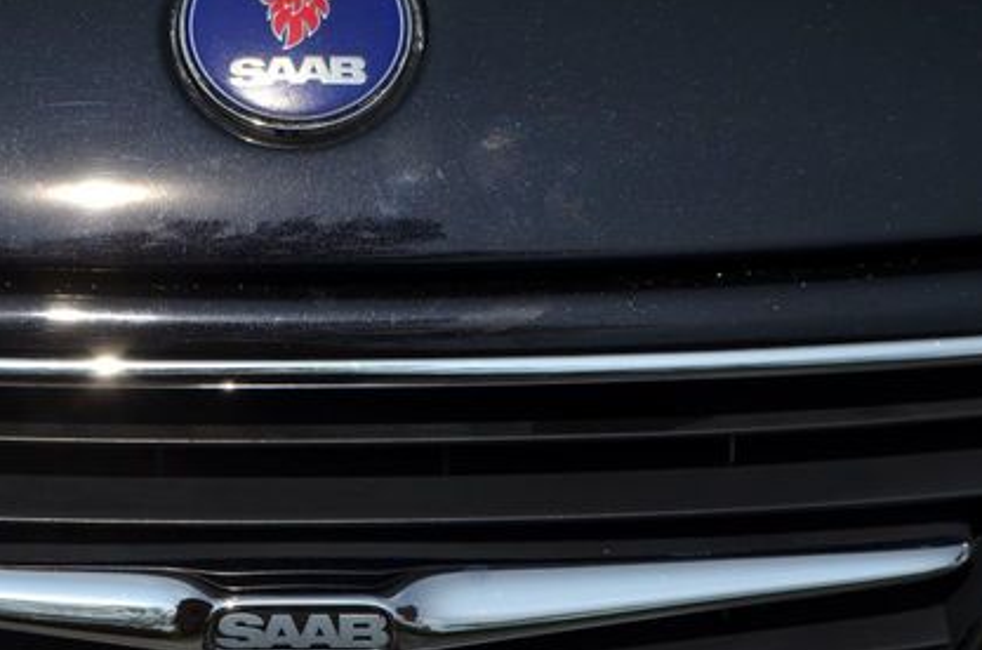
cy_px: 339
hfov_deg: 19.2
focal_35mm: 106
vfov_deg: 12.9
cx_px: 299
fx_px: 2885
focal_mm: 46
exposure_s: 1/400
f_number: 10
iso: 100
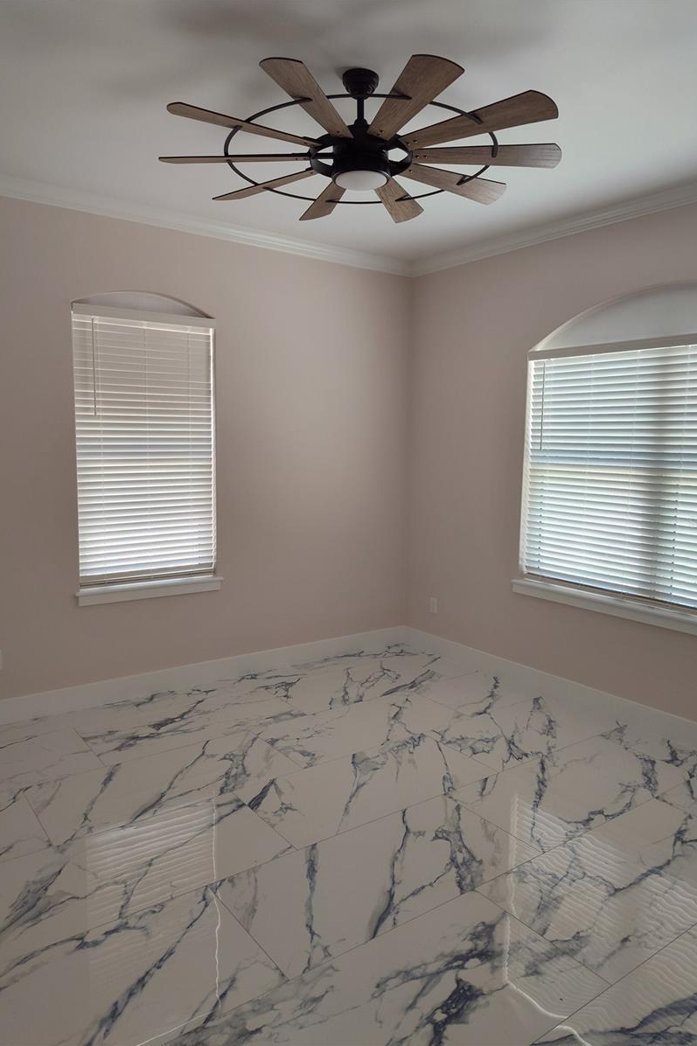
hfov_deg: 53.1
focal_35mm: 24
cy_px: 522
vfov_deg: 73.8
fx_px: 697
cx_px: 358
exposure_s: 1/120
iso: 112
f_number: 1.8
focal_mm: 5.56
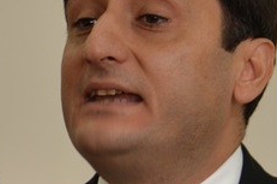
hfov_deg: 4.3
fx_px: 3686
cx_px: 61
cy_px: 227
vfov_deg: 2.8
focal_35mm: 480
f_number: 4
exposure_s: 1/15
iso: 100
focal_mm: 70
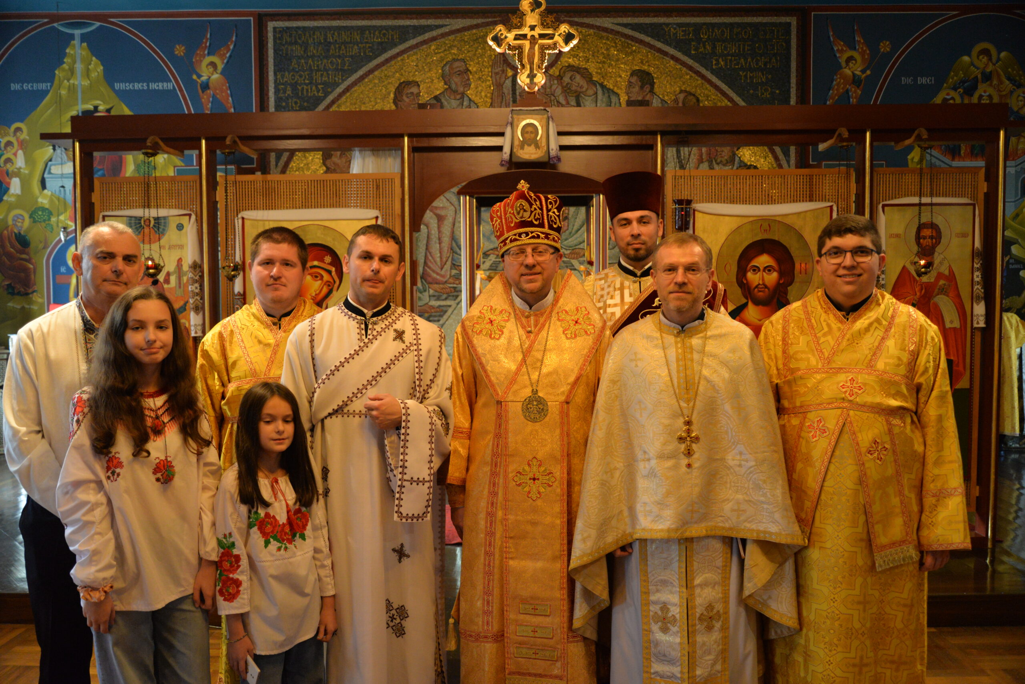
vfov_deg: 41.2
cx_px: 512
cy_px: 342
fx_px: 911
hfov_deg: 58.7
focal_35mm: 32
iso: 2500
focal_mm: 32
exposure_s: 1/60
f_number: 4.5
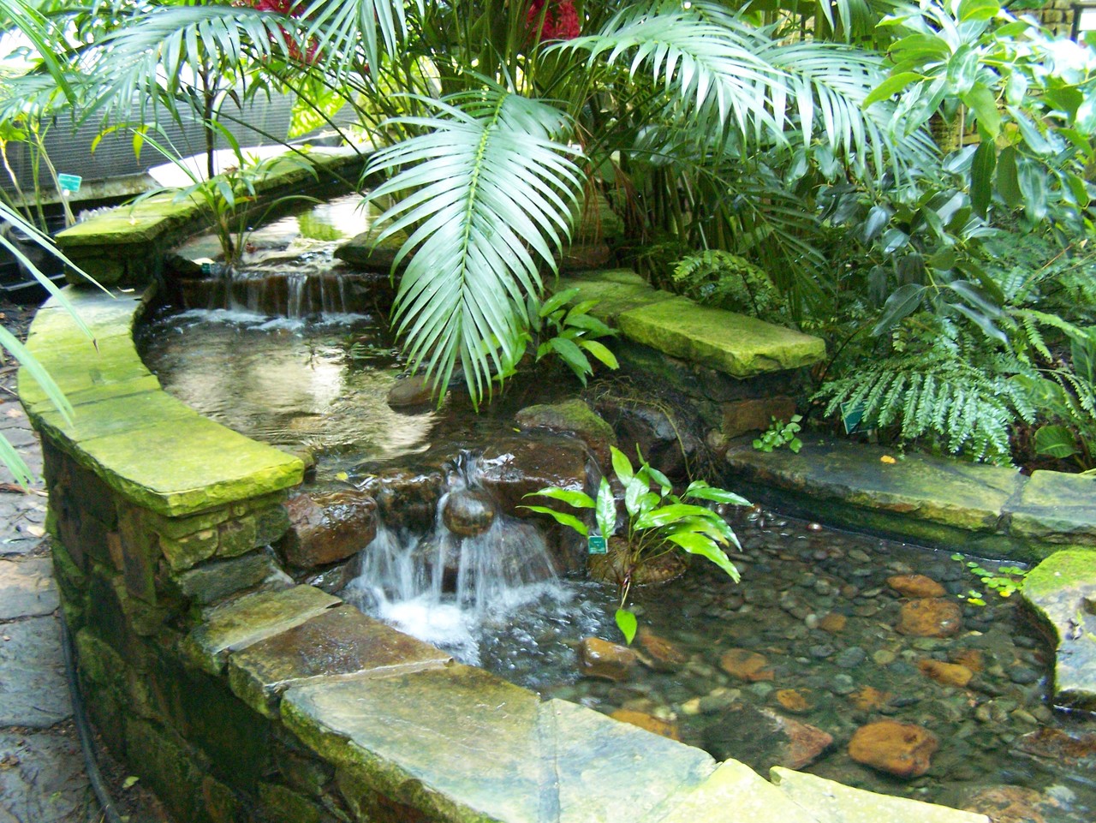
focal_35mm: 38
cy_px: 412
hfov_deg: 49.0
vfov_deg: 37.7
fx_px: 1204
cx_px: 548
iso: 400
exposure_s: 1/10
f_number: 2.8
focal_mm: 6.3
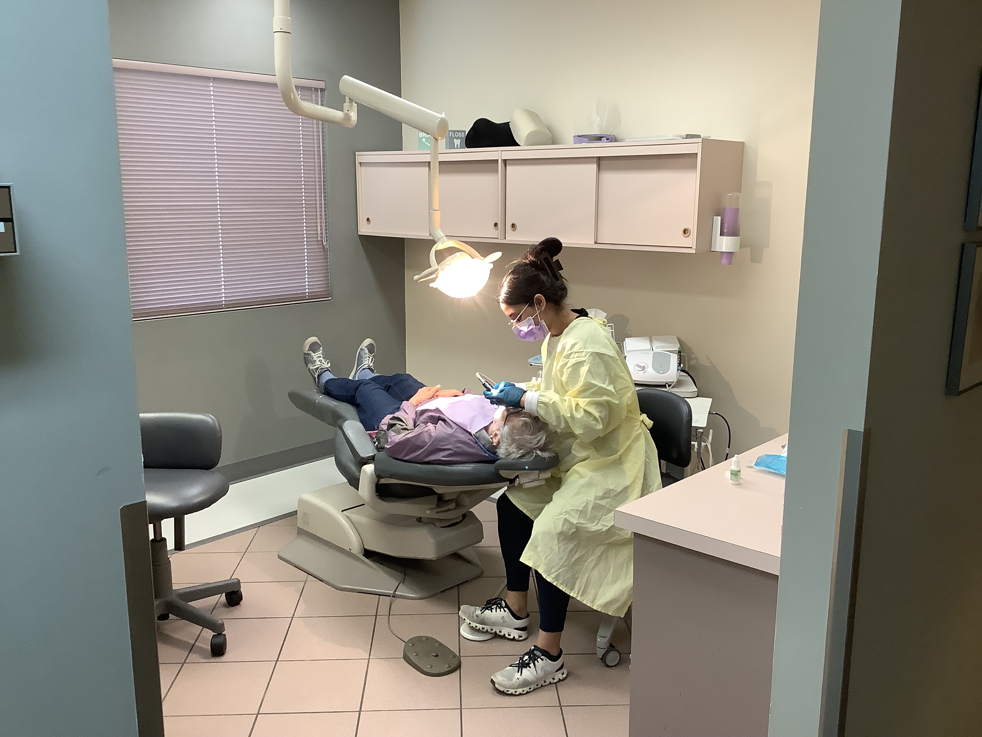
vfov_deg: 45.4
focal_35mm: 31
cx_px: 491
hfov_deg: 58.4
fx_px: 879
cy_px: 368
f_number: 2.4
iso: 125
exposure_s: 1/60
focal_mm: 3.3
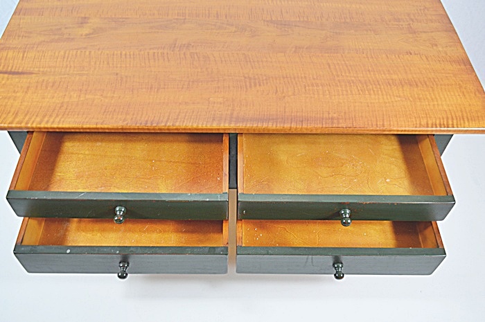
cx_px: 242
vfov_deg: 39.9
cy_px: 161
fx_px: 444
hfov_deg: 57.3
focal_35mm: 33
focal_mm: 22
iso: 400
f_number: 4
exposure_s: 1/20
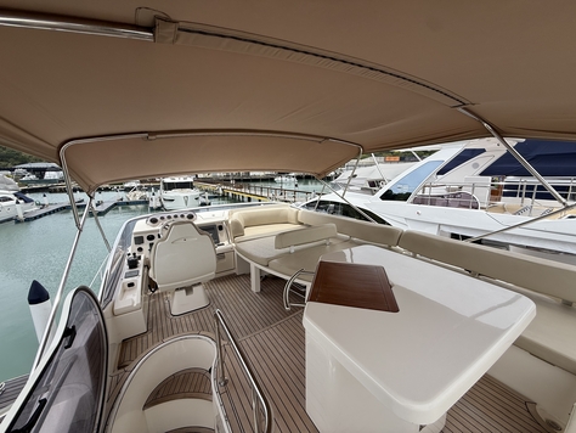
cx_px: 288
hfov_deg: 102.0
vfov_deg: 85.7
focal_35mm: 14
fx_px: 233
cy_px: 216
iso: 50
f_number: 2.2
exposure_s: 1/1795
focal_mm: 2.22
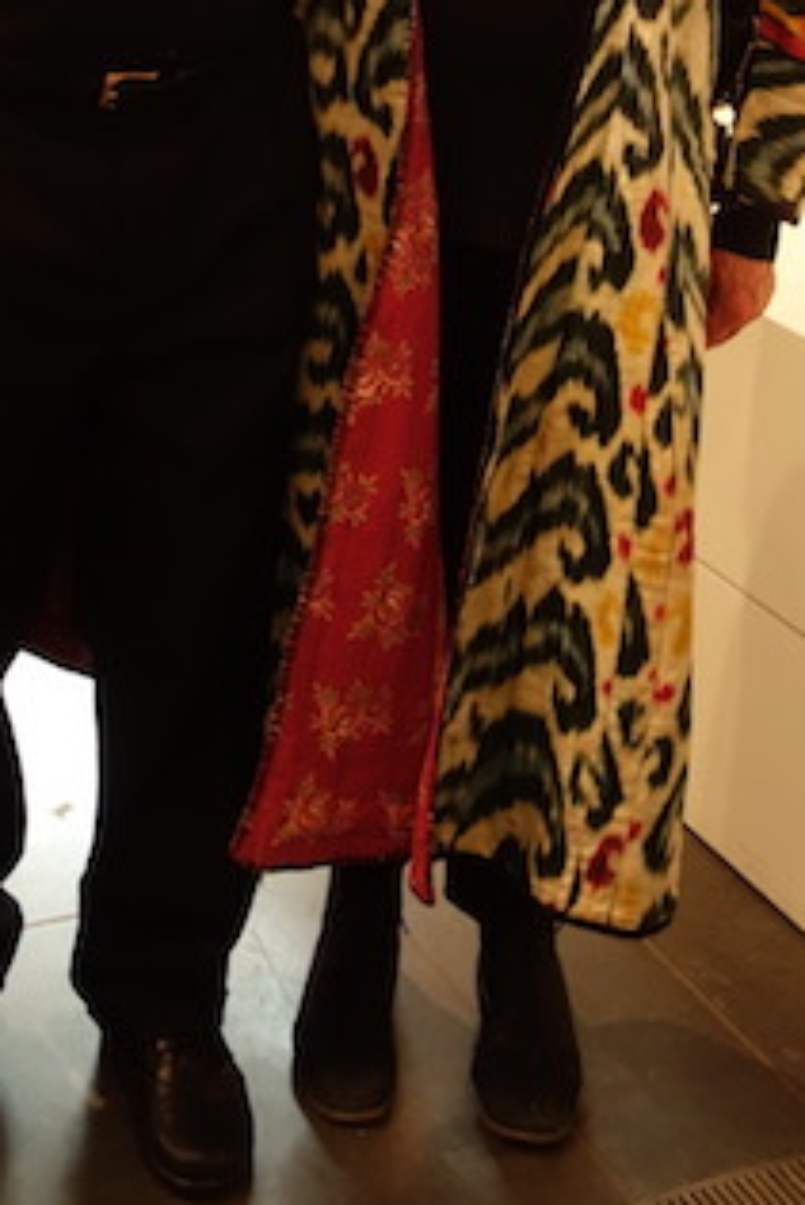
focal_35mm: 68
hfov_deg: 20.0
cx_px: 343
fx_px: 2278
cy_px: 80
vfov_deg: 28.3
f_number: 1.8
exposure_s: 1/30
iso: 640
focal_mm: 10.4
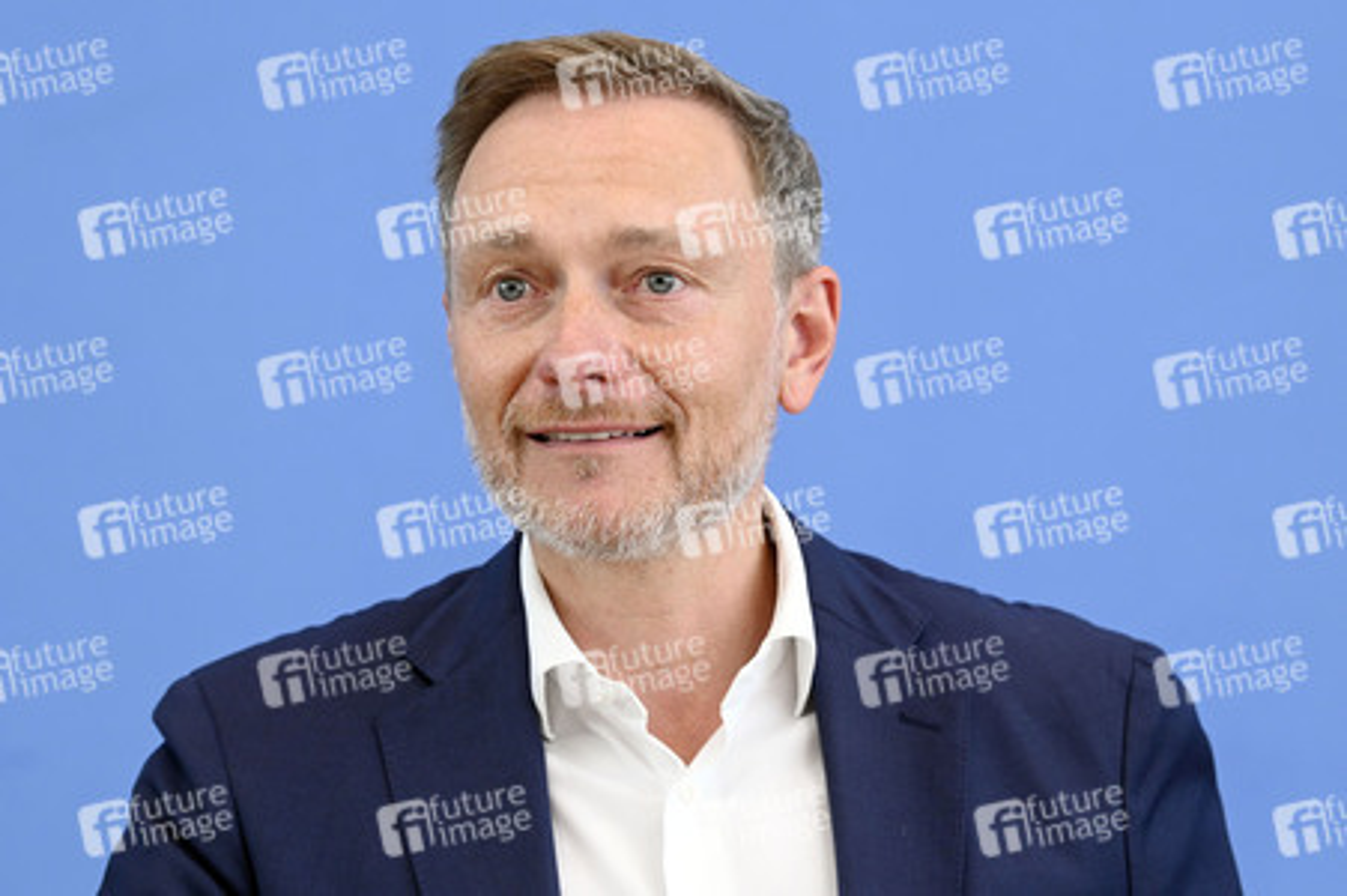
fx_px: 5608
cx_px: 674
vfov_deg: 9.1
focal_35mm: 150
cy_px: 448
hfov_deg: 13.7
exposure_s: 1/800
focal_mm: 150
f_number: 5.6
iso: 2500
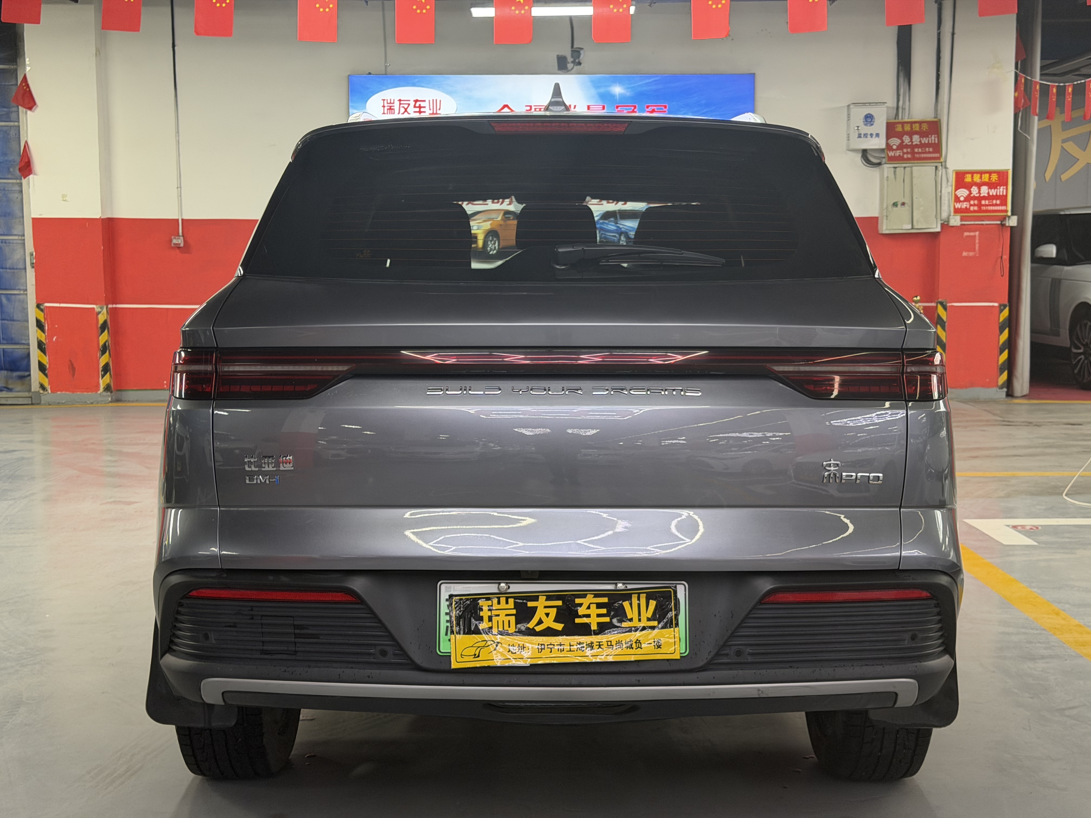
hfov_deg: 39.7
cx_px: 546
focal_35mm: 48
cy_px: 409
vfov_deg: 30.3
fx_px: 1513
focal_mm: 6.76
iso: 200
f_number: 1.78
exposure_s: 1/100
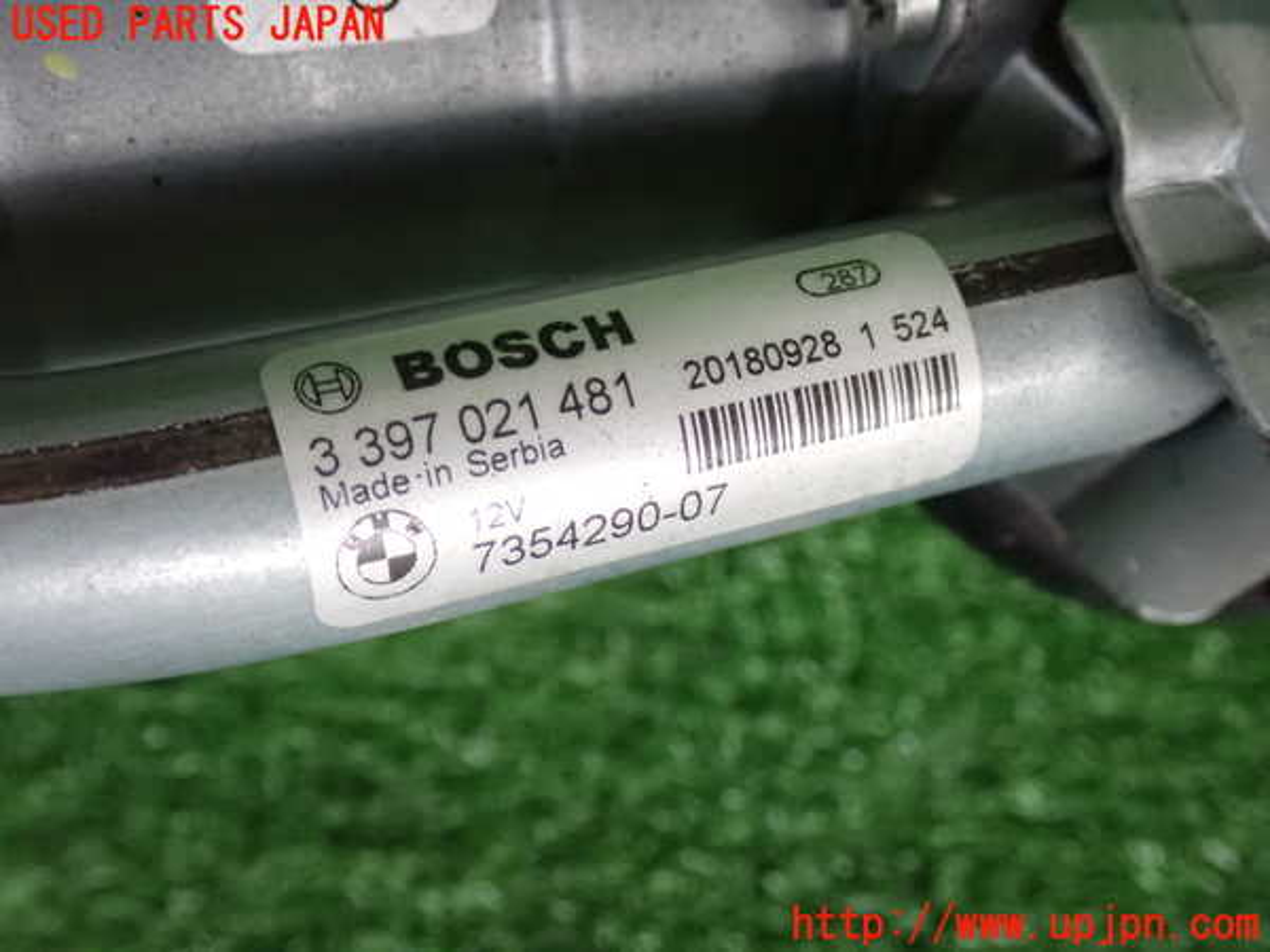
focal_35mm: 41
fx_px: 1504
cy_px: 476
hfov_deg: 45.8
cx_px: 635
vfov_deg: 35.1
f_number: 2.8
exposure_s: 1/160
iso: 1600
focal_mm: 7.31
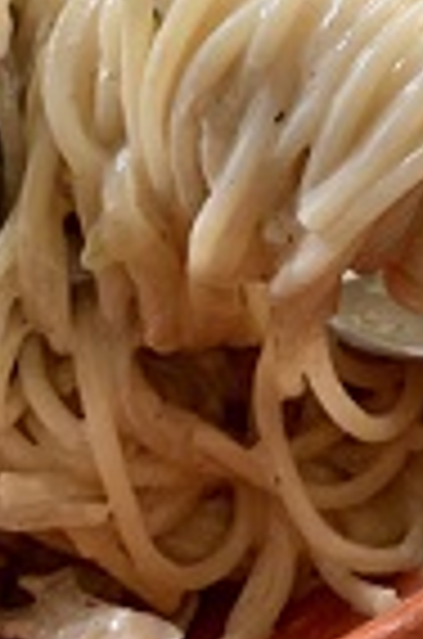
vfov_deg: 24.6
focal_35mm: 81
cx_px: 432
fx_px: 1435
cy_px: 94
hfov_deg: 16.4
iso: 200
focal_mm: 4.25
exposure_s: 1/60
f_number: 1.8
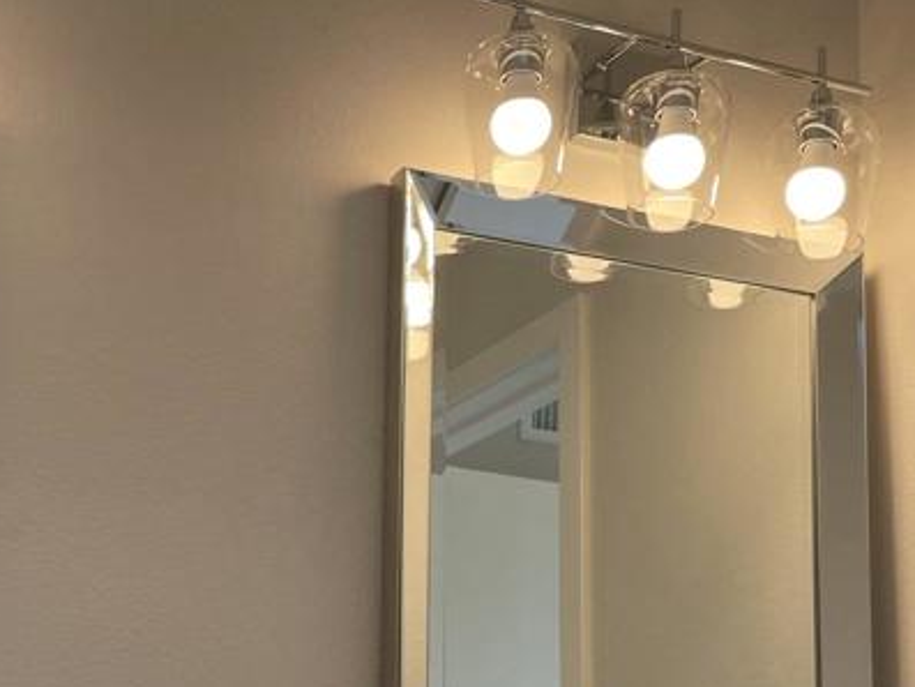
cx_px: 184
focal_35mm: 67
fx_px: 1772
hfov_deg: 28.4
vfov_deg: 21.1
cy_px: 717
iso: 32
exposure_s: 1/206
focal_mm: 4.2
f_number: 1.6
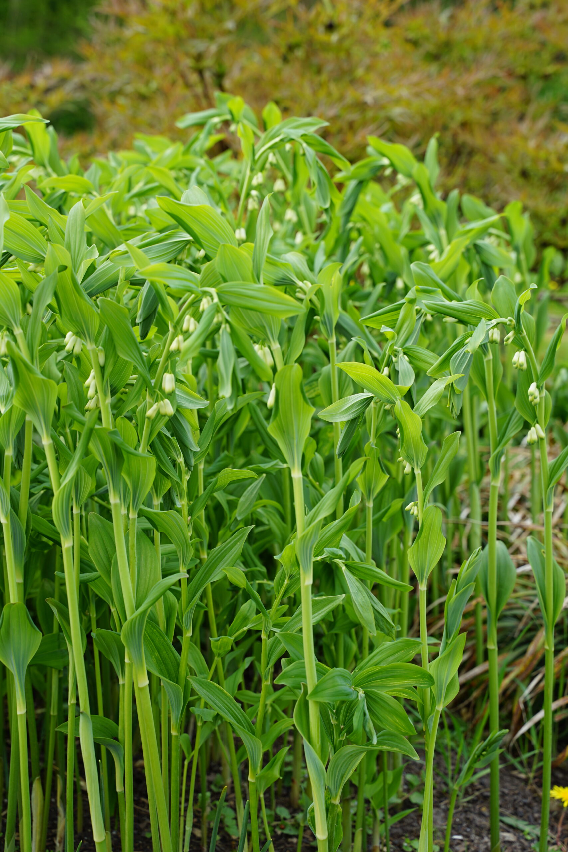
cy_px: 426
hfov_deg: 21.2
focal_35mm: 64
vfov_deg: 31.4
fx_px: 1514
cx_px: 284
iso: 100
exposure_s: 1/100
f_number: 6.3
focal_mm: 64
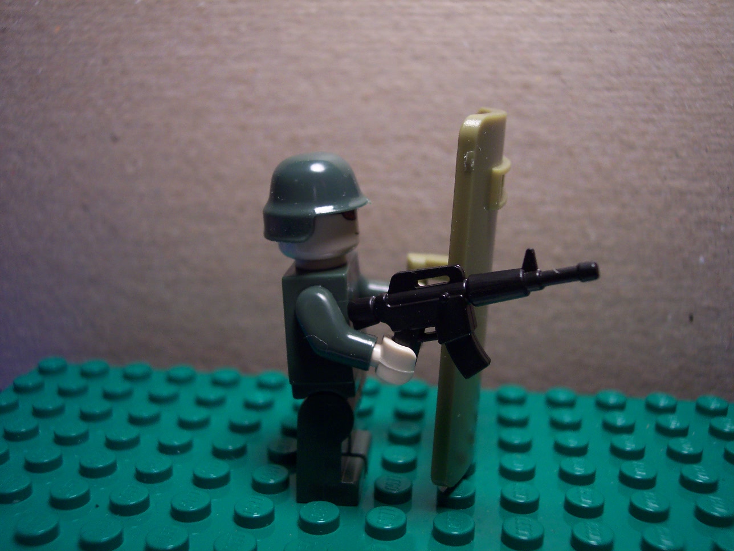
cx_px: 367
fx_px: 806
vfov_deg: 37.7
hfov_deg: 49.0
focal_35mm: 38
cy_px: 276
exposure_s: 1/45
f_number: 2.8
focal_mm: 8
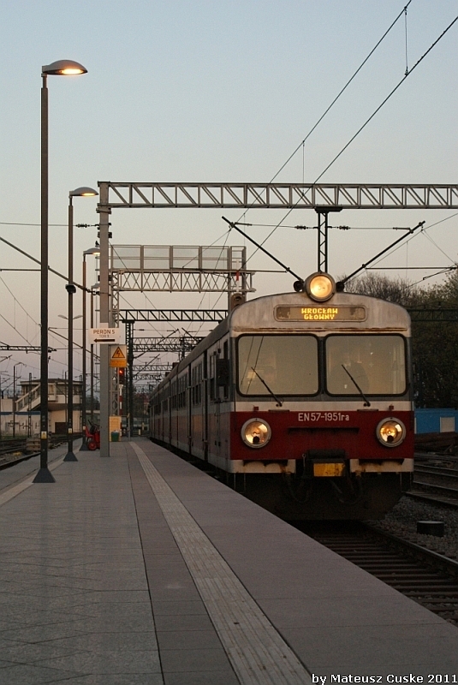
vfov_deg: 27.0
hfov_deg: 18.2
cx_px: 229
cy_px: 342
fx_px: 1428
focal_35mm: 75
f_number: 9
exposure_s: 1/200
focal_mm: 50
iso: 800
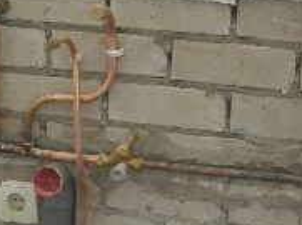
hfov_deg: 15.8
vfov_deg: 11.9
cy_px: 163
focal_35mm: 124
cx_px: 43
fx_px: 1080
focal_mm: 5.8
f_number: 2.6
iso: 100
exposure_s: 1/50
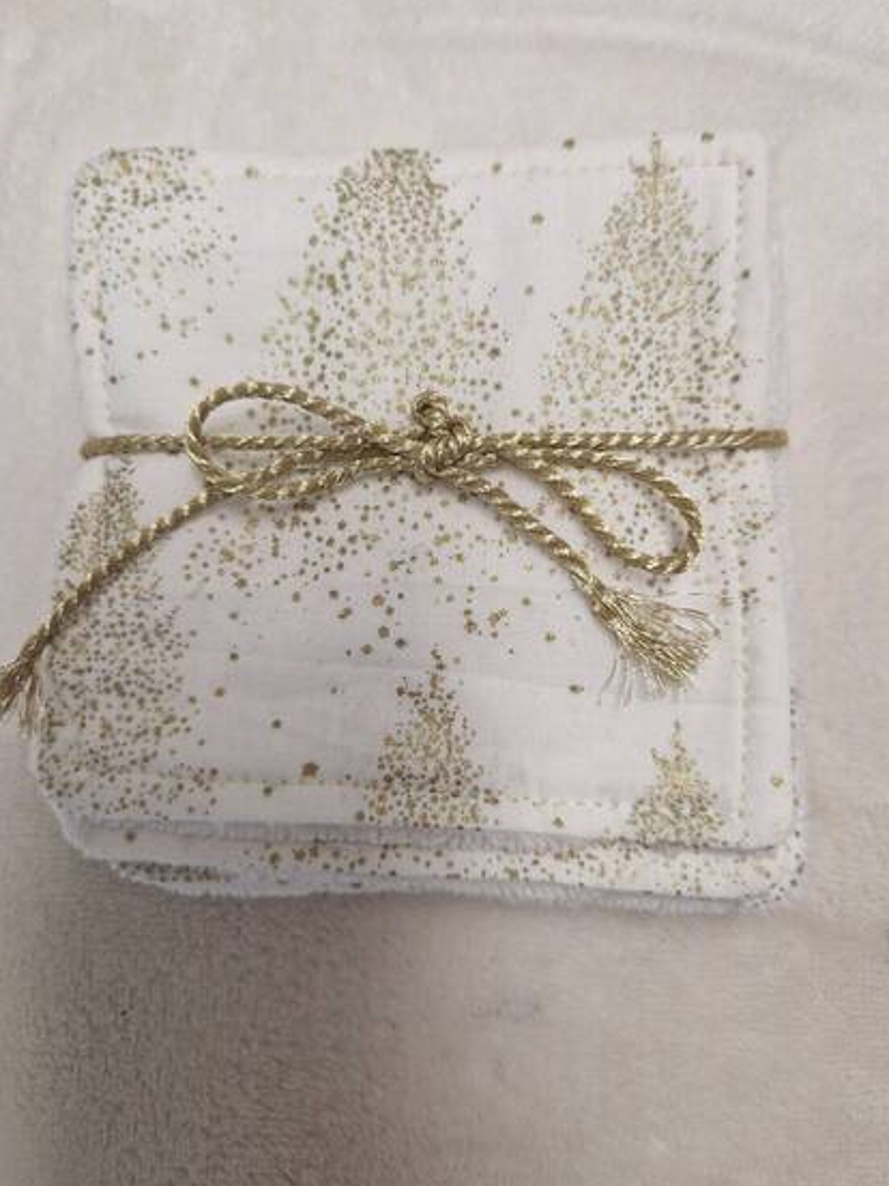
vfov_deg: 69.4
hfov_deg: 54.9
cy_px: 565
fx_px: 856
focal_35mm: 25
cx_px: 432
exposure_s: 1/100
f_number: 1.8
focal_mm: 5.4
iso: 50
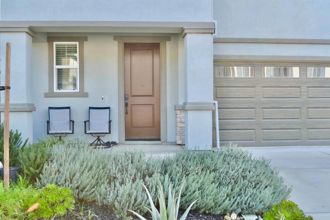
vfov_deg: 34.2
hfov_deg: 49.6
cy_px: 110
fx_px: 357
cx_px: 165
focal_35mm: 39
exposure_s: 1/125
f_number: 5.6
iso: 220
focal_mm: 26
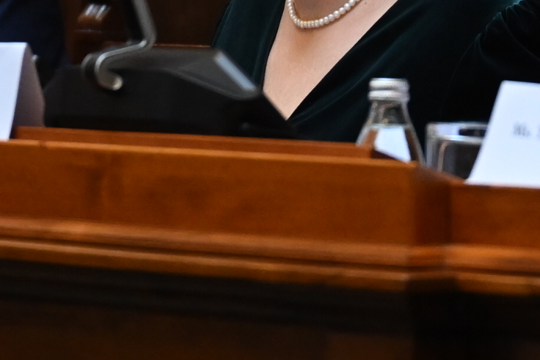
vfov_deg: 3.0
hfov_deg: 4.5
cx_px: 401
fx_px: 6931
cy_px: -73
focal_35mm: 462
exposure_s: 1/200
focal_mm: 70
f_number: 2.8
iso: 1600
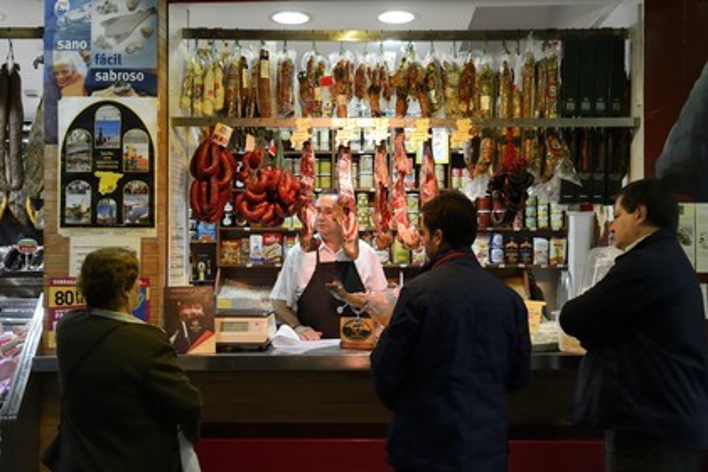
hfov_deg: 48.5
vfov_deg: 33.4
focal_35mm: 40
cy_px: 236
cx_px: 354
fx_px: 787
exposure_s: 1/80
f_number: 6.3
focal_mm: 40
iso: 1600
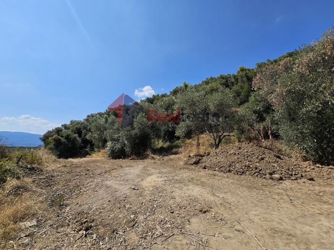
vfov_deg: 89.9
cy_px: 125
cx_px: 167
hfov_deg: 106.2
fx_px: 125
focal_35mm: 13
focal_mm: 2.2
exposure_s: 1/3758
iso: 50
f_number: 2.2
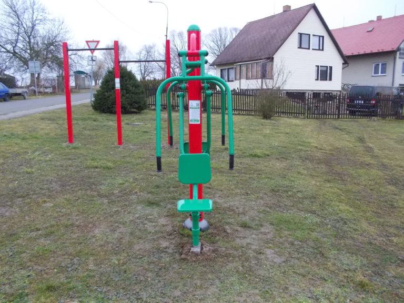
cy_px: 152
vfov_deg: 48.2
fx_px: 338
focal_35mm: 29
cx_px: 202
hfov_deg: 61.7
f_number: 3.3
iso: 400
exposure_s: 1/250
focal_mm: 4.1
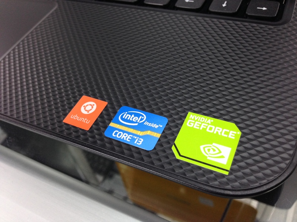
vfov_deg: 42.9
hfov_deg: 55.4
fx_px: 283
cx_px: 148
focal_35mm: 33
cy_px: 111
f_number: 2.4
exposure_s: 1/20
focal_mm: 4.12
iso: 100
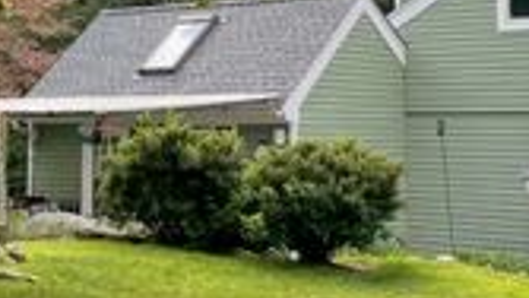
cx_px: 215
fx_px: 1192
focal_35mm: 85
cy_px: 46
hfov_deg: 25.0
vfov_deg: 14.1
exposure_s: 1/277
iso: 32
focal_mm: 4.2
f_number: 1.6
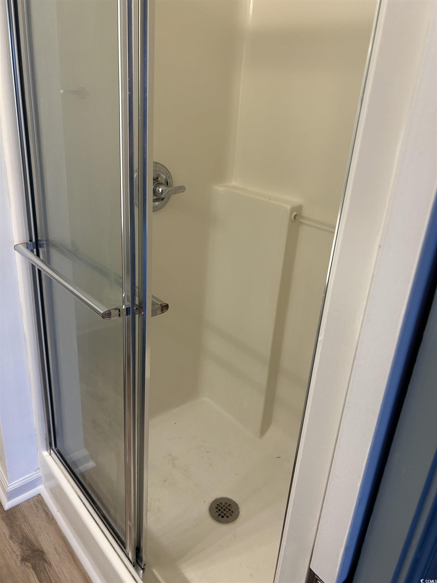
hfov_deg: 53.1
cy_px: 292
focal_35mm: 26
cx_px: 218
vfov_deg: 67.3
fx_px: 438
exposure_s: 1/60
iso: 100
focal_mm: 5.7
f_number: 1.5
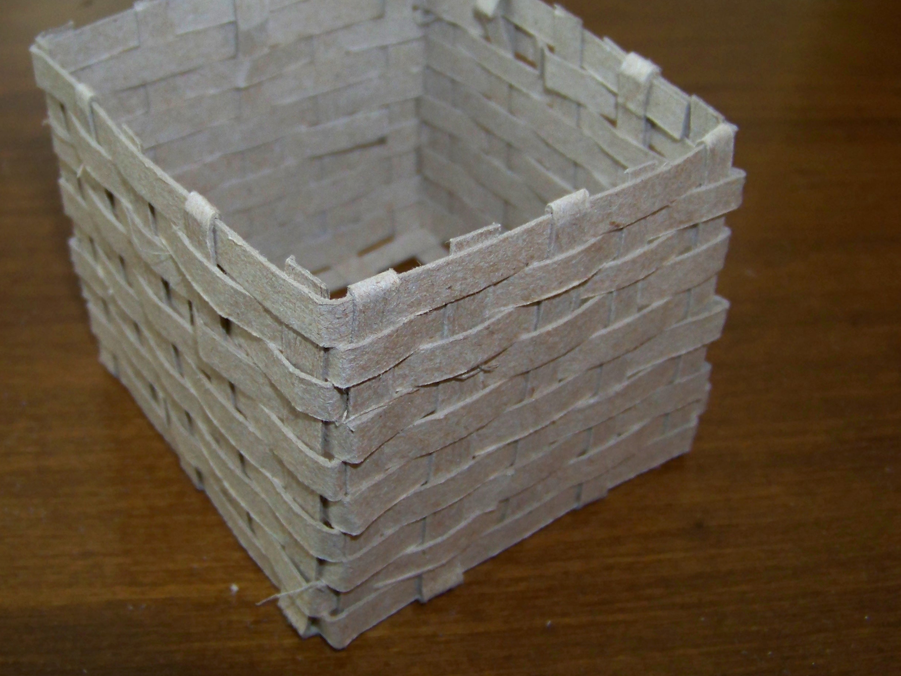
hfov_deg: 39.5
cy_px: 321
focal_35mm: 48
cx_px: 351
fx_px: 1249
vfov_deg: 30.3
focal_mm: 5.85
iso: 200
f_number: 2.8
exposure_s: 1/30
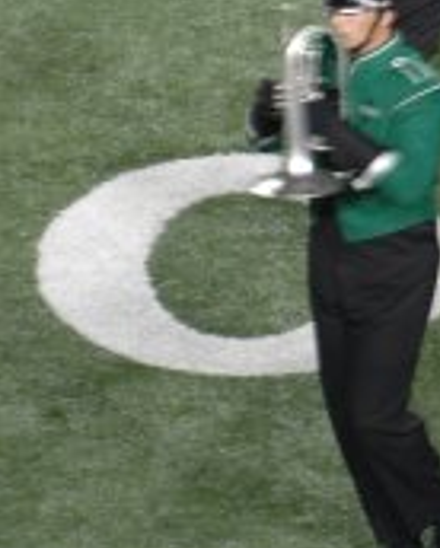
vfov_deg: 2.0
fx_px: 15908
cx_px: 499
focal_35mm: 979
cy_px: -188
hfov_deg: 1.6
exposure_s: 1/60
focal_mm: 200
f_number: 2.8
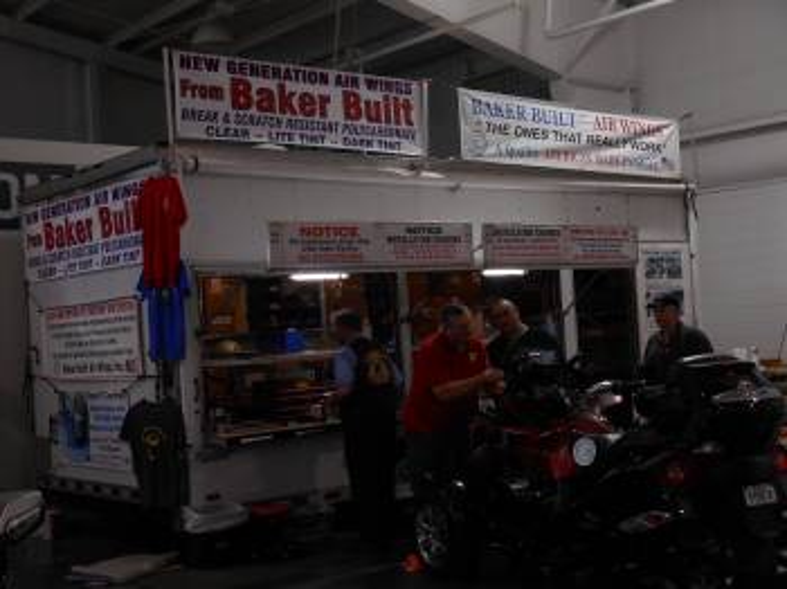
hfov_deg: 36.2
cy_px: 294
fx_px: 1204
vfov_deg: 27.5
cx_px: 394
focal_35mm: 53
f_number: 4.2
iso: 125
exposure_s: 1/30
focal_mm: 9.5
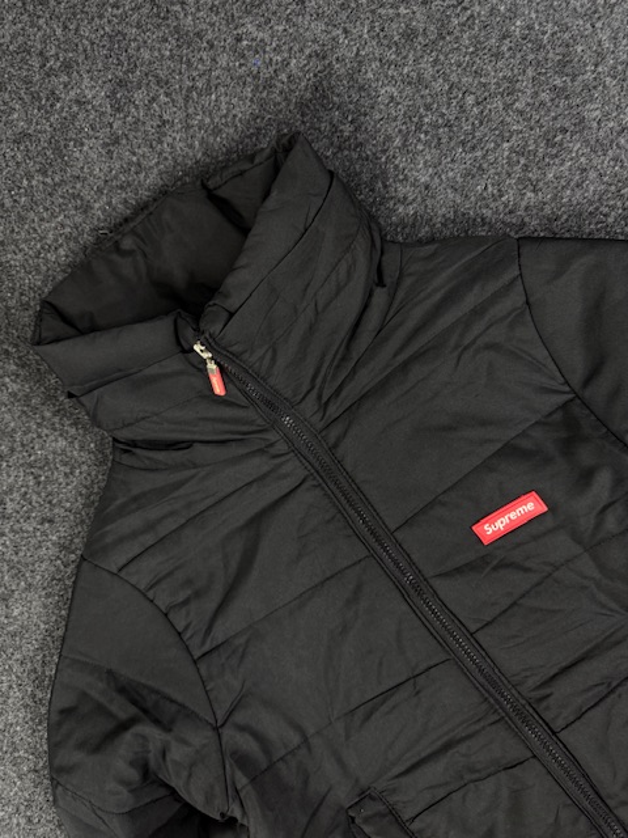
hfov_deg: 56.8
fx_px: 581
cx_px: 314
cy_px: 419
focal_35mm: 24
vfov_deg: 71.6
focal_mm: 6.76
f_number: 1.78
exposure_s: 1/50
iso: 200
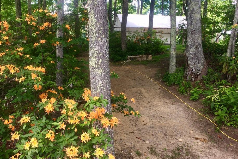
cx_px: 112
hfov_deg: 54.4
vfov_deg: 37.8
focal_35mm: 35
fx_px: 231
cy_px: 72
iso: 32
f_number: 2.2
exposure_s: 1/323
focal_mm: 4.12
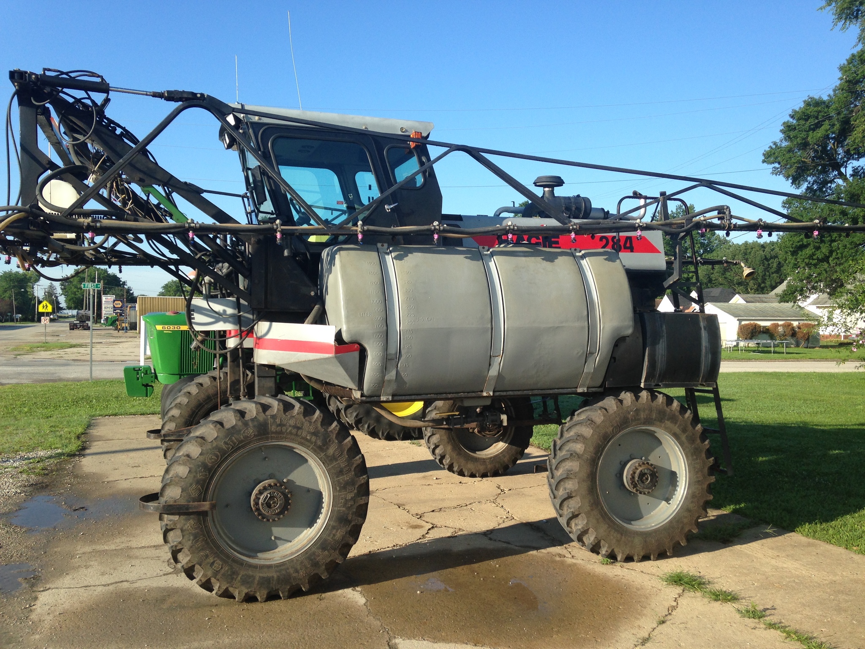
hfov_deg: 55.4
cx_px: 432
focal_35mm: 33
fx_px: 825
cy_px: 324
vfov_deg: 42.9
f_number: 2.4
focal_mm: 4.12
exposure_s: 1/786
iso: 50
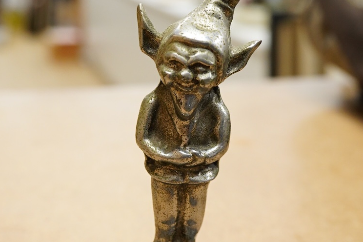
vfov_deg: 20.0
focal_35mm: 68
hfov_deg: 29.7
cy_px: 148
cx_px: 181
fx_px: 686
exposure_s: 1/200
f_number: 7.1
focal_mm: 30
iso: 2500
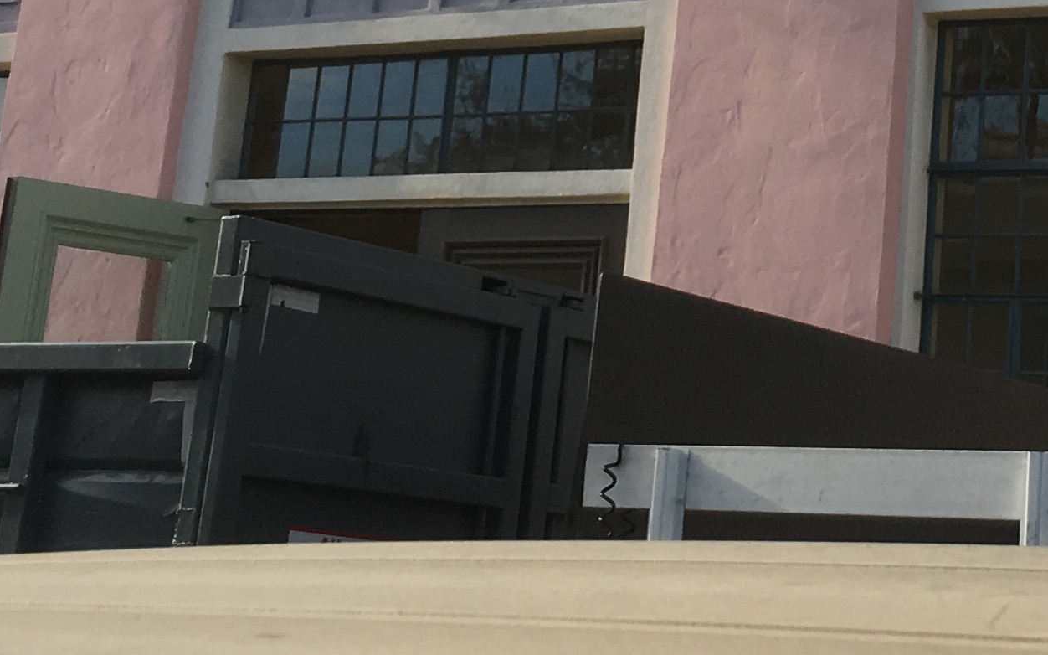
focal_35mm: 99
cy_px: -303
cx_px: 922
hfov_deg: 20.6
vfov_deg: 12.6
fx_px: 2827
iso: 25
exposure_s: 1/845
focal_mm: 4.15
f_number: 2.2
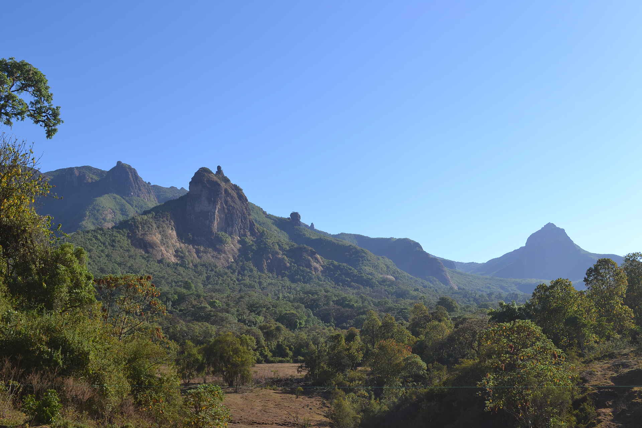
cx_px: 321
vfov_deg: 31.9
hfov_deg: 46.4
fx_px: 749
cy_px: 214
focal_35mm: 42
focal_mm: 28
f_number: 7.1
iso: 100
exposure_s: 1/200
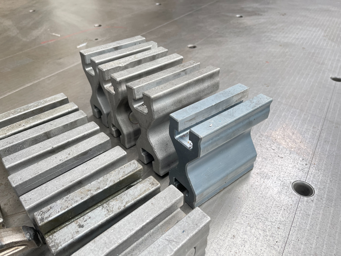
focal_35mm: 26
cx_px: 170
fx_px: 256
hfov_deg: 67.3
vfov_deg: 53.1
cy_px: 128
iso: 80
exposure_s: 1/121
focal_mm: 5.1
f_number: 1.6
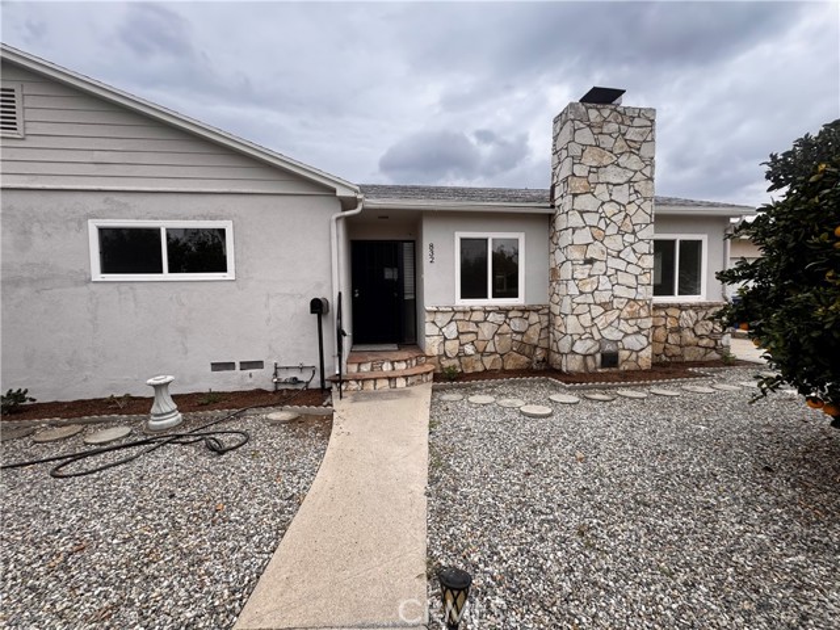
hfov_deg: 102.1
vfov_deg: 85.7
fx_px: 340
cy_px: 315
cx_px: 420
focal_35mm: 14
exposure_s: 1/99
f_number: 2.2
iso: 64
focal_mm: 2.22
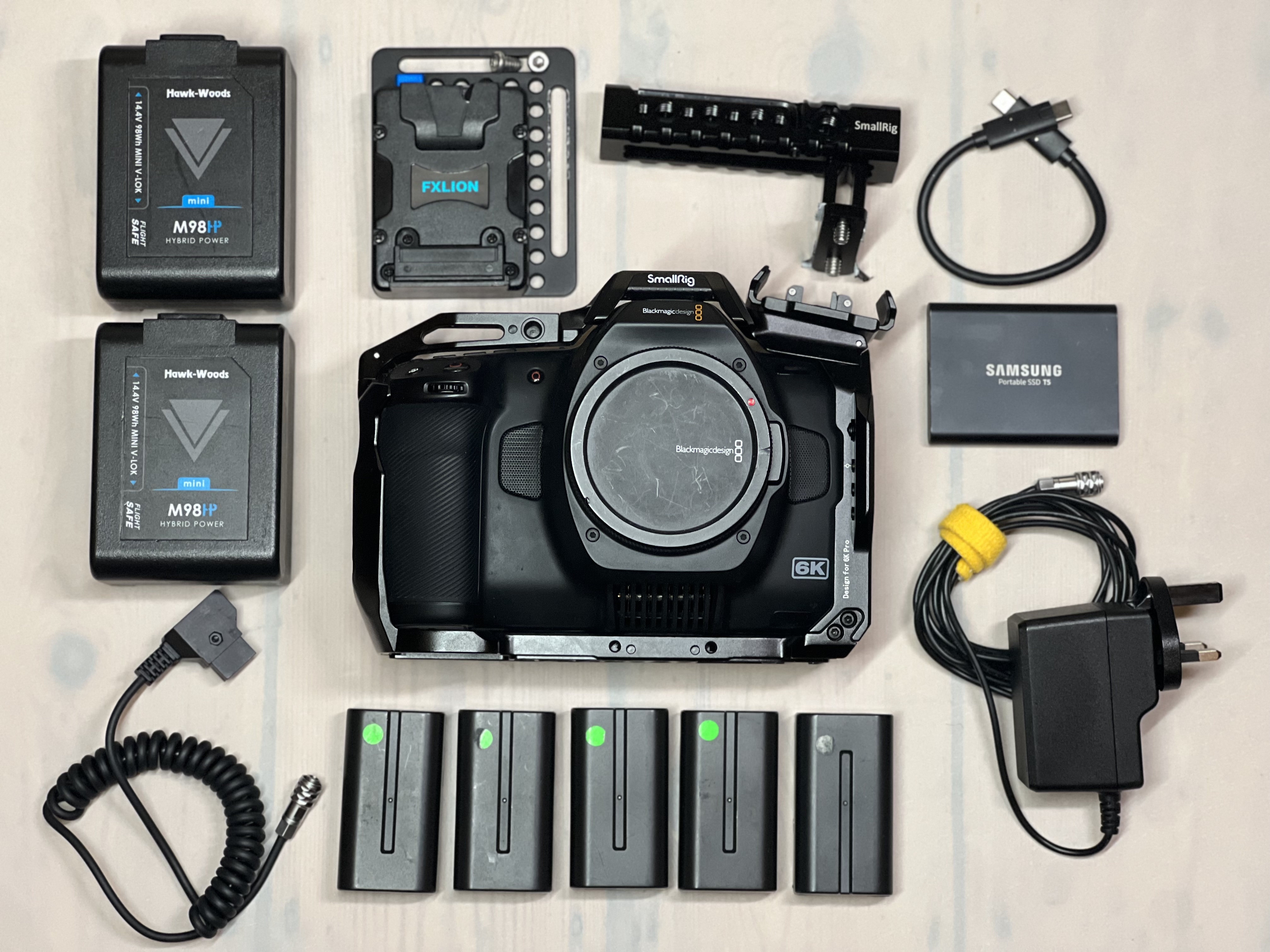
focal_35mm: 77
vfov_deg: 19.1
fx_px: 2825
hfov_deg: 25.3
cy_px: 476
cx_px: 635
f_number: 2.8
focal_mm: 9
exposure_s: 1/33
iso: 250
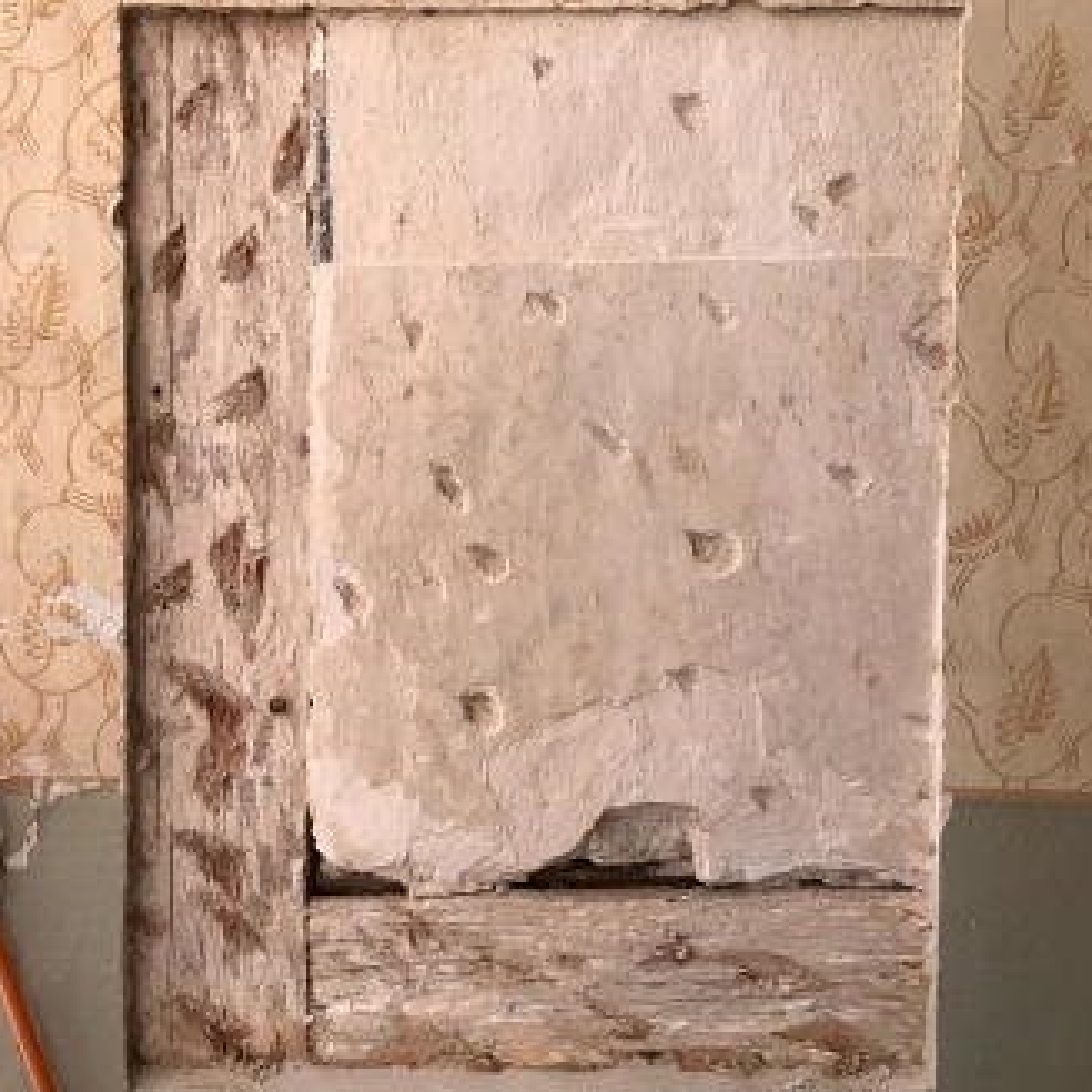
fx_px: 1213
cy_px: 563
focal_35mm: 34
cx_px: 553
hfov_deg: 48.4
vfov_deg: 48.4
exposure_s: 1/17
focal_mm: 3.99
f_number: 1.8
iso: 40
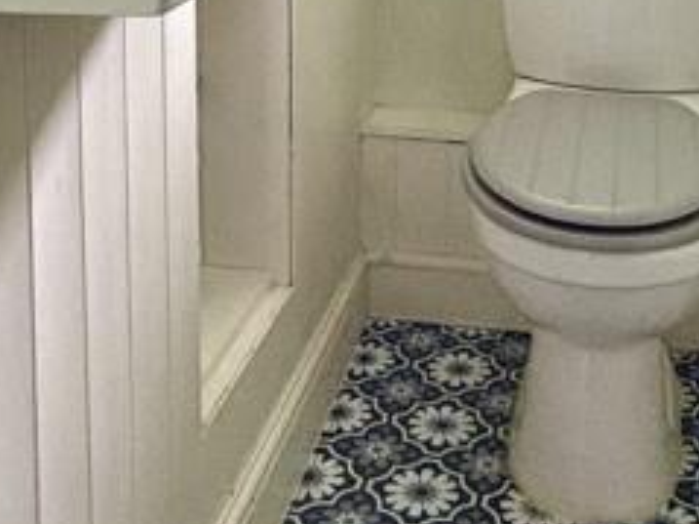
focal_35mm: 60
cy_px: -135
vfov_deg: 22.2
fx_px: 1211
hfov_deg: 32.1
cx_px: 421
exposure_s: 1/60
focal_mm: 2.22
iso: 320
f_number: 2.2
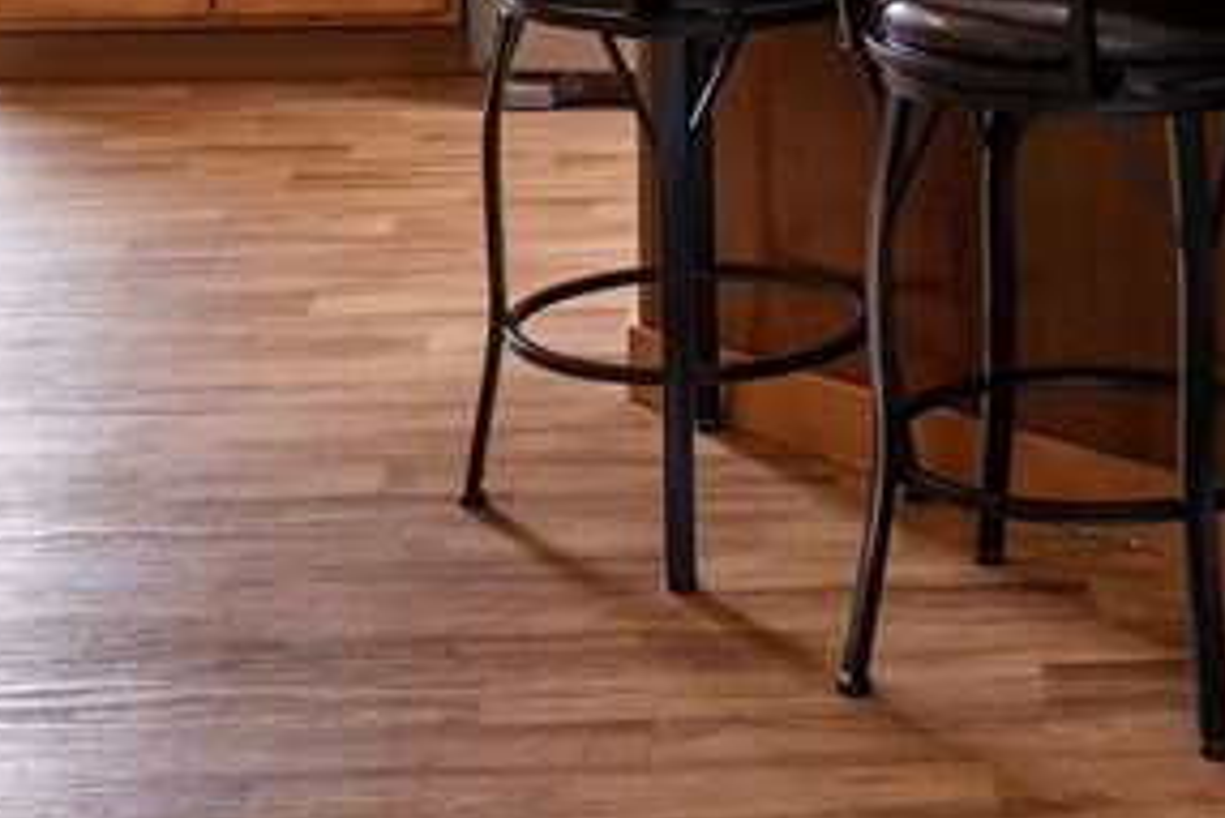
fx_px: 2826
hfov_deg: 24.3
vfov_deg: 14.8
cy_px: -550
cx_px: 825
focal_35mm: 83
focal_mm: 14
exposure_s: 1/13
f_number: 9
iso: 400
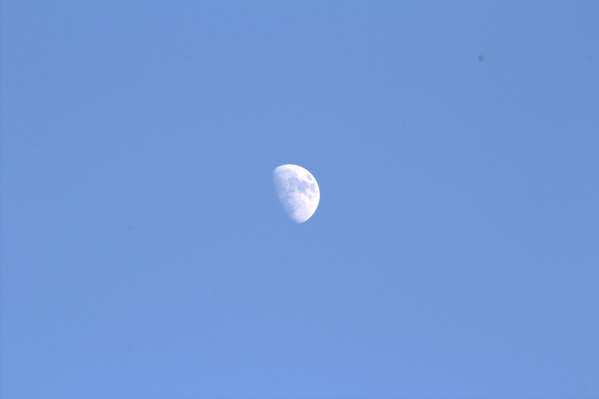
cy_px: 200
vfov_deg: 3.5
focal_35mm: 392
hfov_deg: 5.3
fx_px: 6519
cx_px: 300
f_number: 18
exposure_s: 1/13
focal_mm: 250
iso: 100
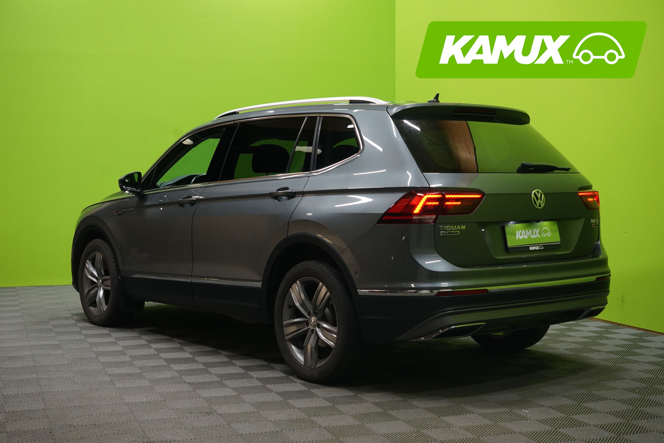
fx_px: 941
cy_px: 222
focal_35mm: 51
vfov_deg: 26.5
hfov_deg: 38.9
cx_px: 332
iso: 1000
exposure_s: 1/20
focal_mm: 51
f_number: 5.6
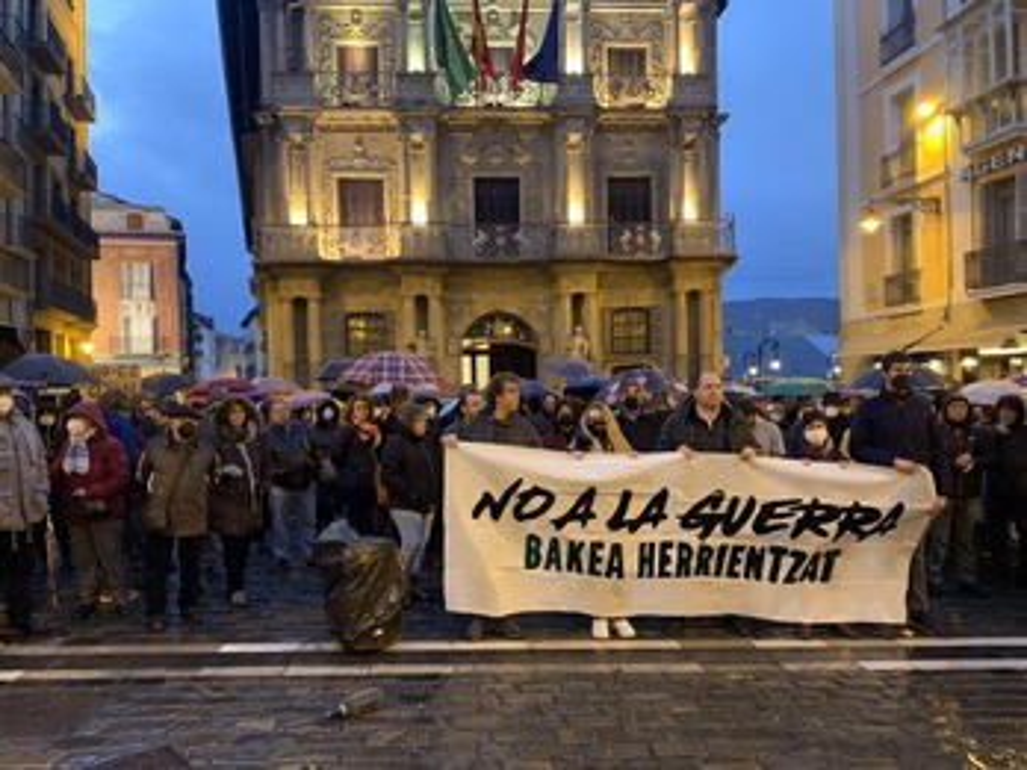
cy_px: 385
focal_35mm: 26
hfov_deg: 67.3
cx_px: 514
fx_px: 771
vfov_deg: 53.1
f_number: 1.8
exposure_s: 1/33
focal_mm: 4.25
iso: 320
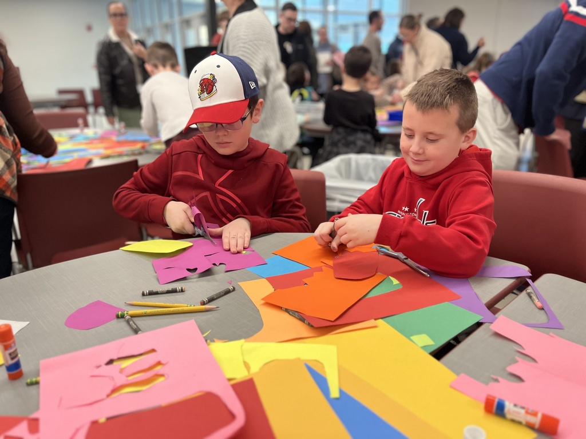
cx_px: 293
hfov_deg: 67.3
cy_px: 220
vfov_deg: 53.1
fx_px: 440
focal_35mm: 26
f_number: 1.6
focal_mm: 5.1
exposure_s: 1/60
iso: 200
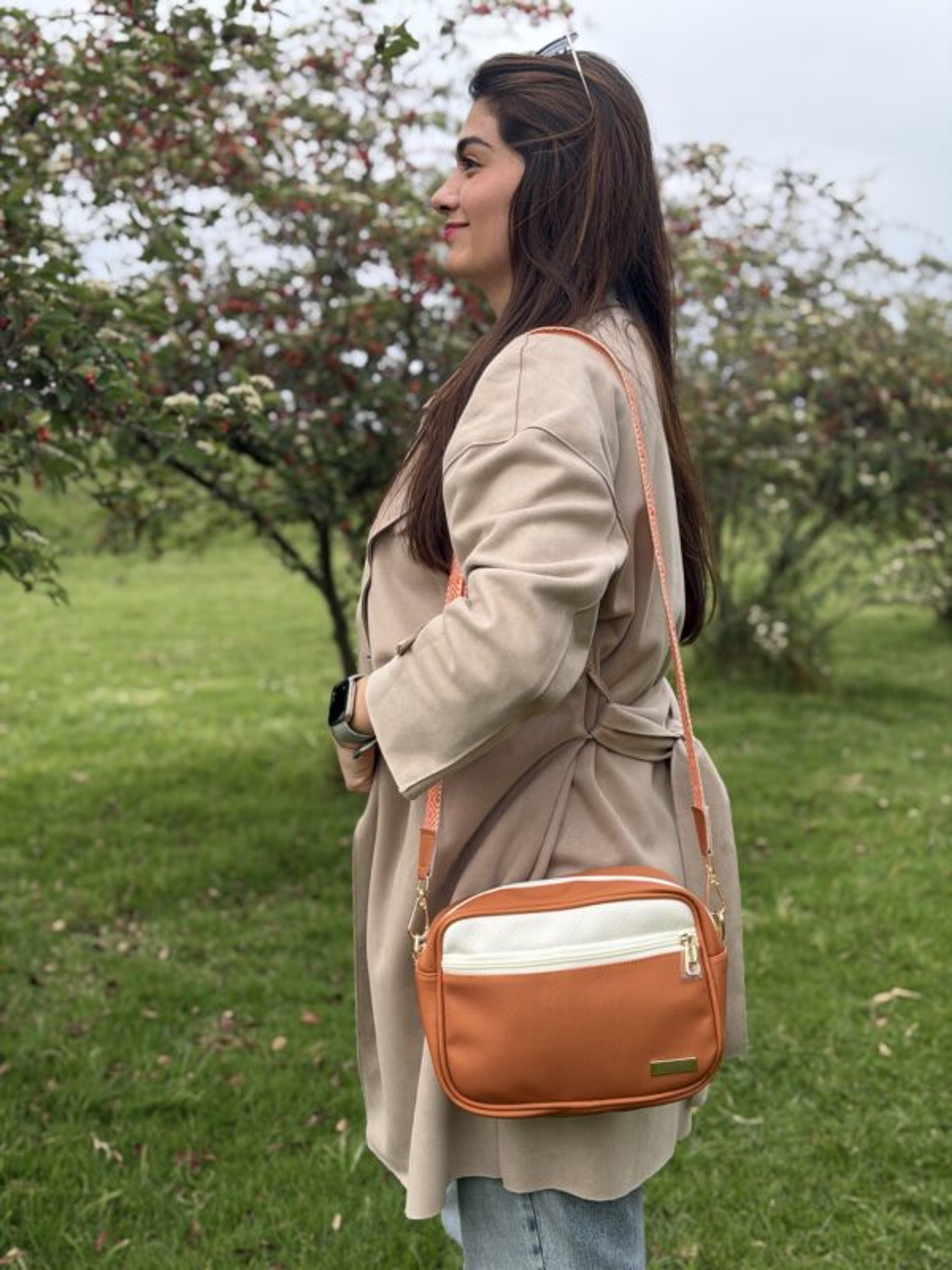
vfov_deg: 39.7
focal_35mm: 48
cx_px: 476
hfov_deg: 30.3
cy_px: 635
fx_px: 1760
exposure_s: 1/222
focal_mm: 6.76
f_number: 1.78
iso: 64
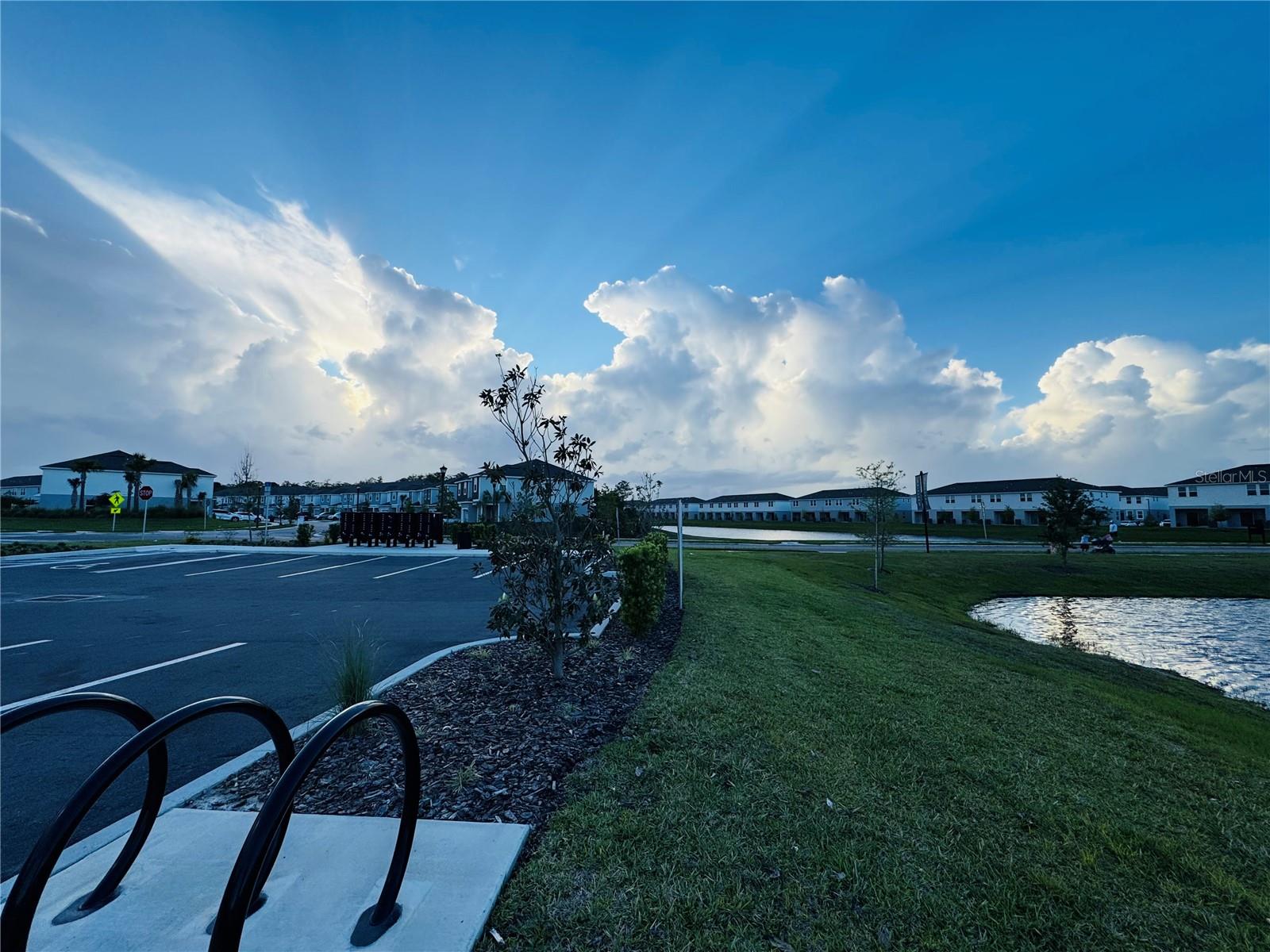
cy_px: 476
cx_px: 635
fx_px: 514
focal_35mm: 14
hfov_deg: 102.1
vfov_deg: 85.7
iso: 40
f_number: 2.2
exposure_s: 1/741
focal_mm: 2.22
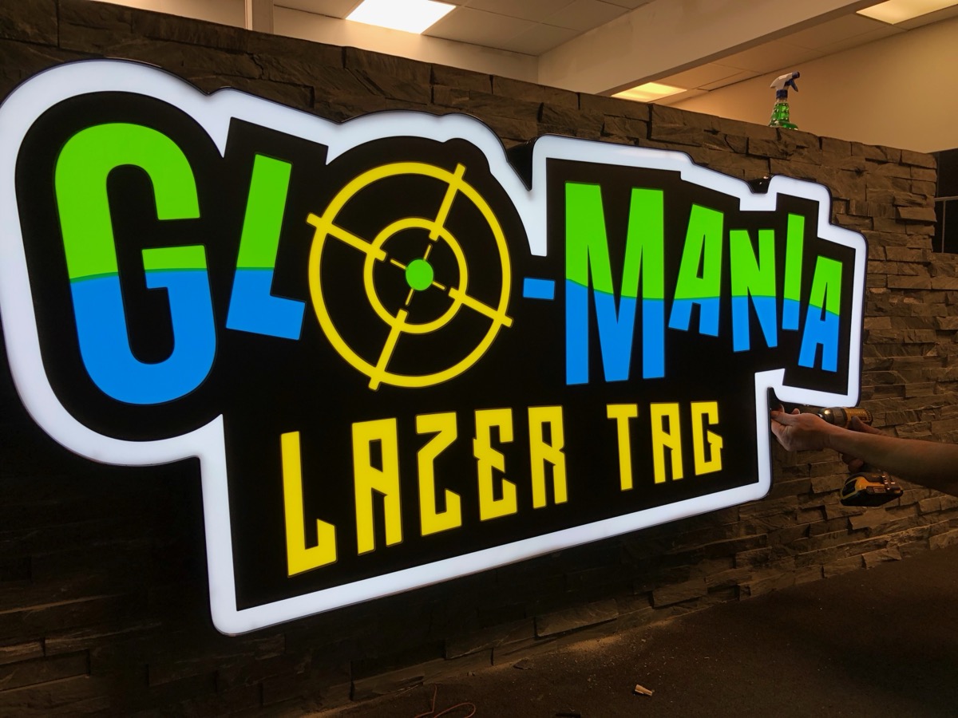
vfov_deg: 49.7
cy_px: 359
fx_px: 775
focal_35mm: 28
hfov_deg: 63.4
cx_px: 479
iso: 64
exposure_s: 1/120
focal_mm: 4
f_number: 1.8
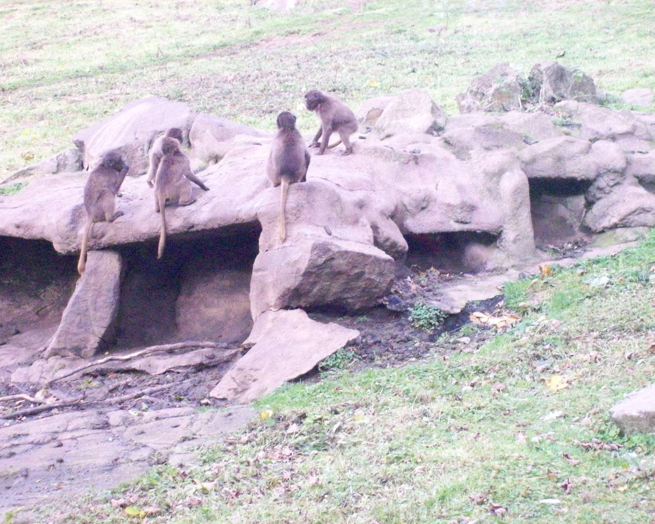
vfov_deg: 13.6
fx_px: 2190
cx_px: 331
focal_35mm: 113
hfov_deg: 17.0
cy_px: 262
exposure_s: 1/185
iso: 800
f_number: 4.8
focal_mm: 18
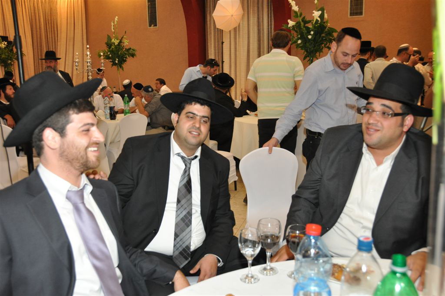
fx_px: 407
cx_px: 222
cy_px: 148
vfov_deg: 39.9
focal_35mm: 33
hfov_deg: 57.3
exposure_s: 1/60
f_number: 4
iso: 800
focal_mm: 22
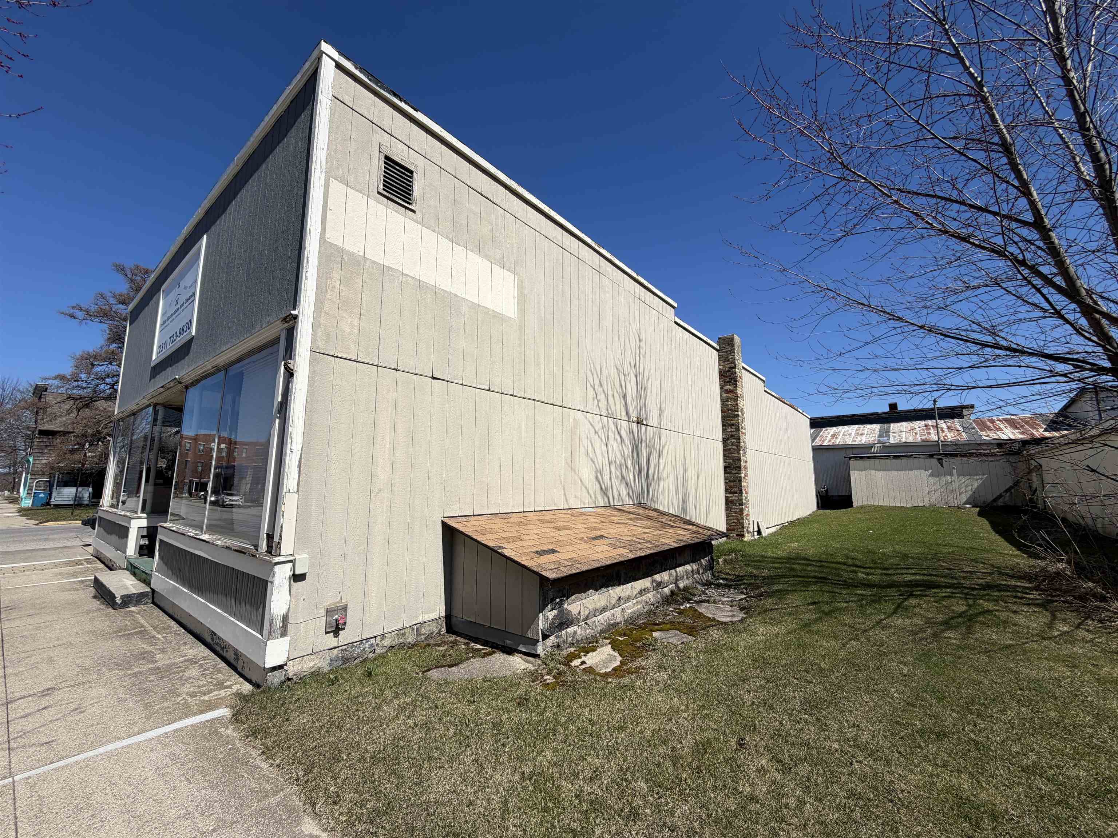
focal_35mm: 14
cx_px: 559
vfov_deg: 85.7
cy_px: 419
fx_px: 452
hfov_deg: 102.1
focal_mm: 2.22
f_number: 2.2
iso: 20
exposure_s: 1/1285
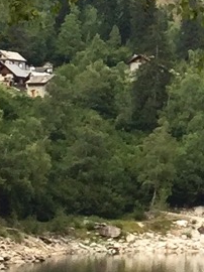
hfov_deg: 6.4
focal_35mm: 220
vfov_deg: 8.8
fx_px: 1731
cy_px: -95
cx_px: 496
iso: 32
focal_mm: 4.15
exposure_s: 1/590
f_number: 2.2
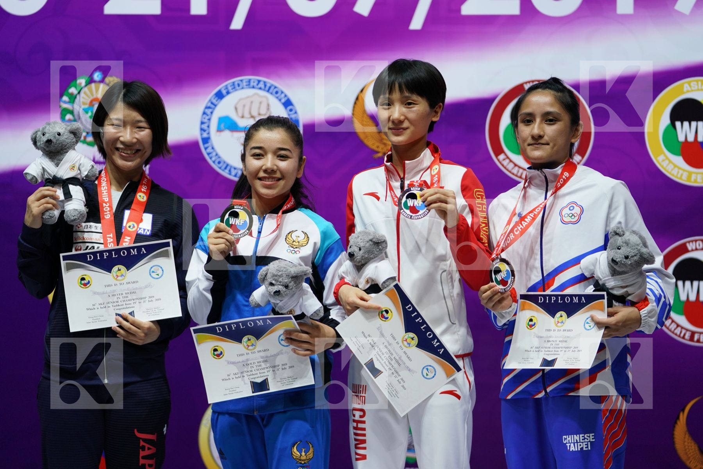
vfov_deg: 10.9
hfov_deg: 16.3
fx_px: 2460
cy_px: 234
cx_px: 352
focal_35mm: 126
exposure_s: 1/250
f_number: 2.8
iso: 500
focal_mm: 126
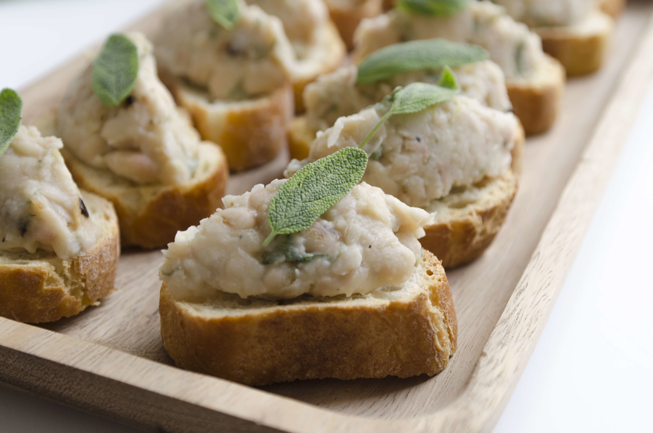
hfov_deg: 32.0
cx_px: 326
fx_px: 1140
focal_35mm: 63
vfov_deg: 21.5
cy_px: 216
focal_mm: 42
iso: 100
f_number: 4.5
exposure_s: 1/50
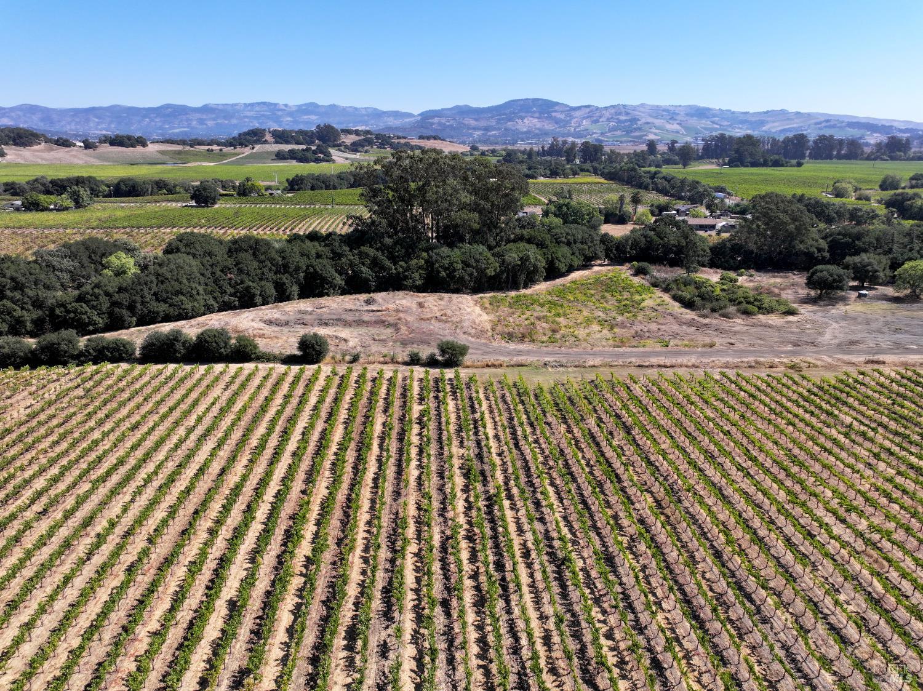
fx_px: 640
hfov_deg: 71.6
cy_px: 346
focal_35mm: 24
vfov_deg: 56.8
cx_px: 462
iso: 140
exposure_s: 1/2000
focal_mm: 12.29
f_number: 2.8
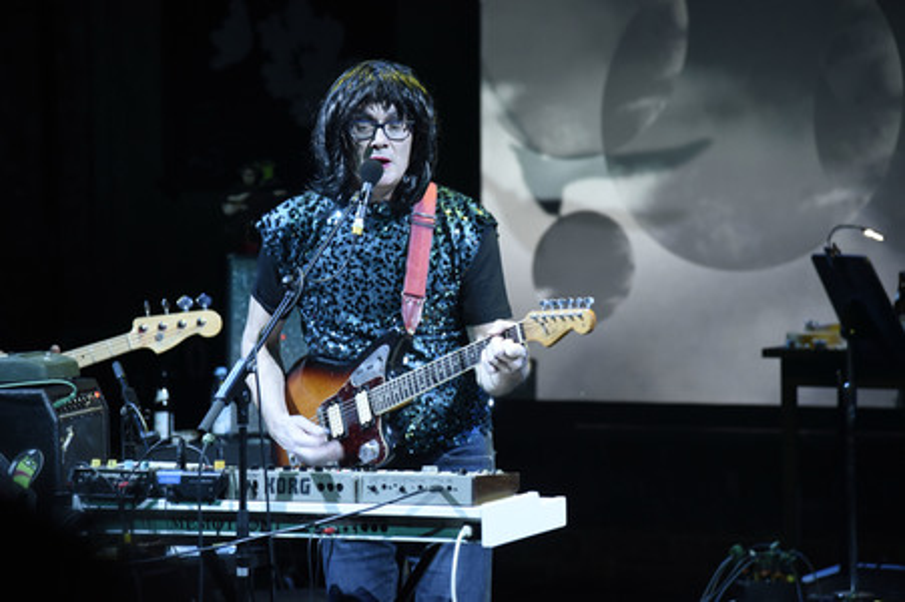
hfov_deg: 17.1
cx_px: 452
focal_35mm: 120
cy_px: 301
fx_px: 3014
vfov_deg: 11.4
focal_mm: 120
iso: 2000
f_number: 4
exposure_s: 1/50
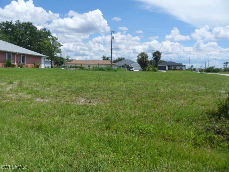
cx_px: 114
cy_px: 86
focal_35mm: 27
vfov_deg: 51.4
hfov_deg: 65.3
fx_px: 179
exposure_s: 1/250
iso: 80
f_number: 9.2
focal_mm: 4.9
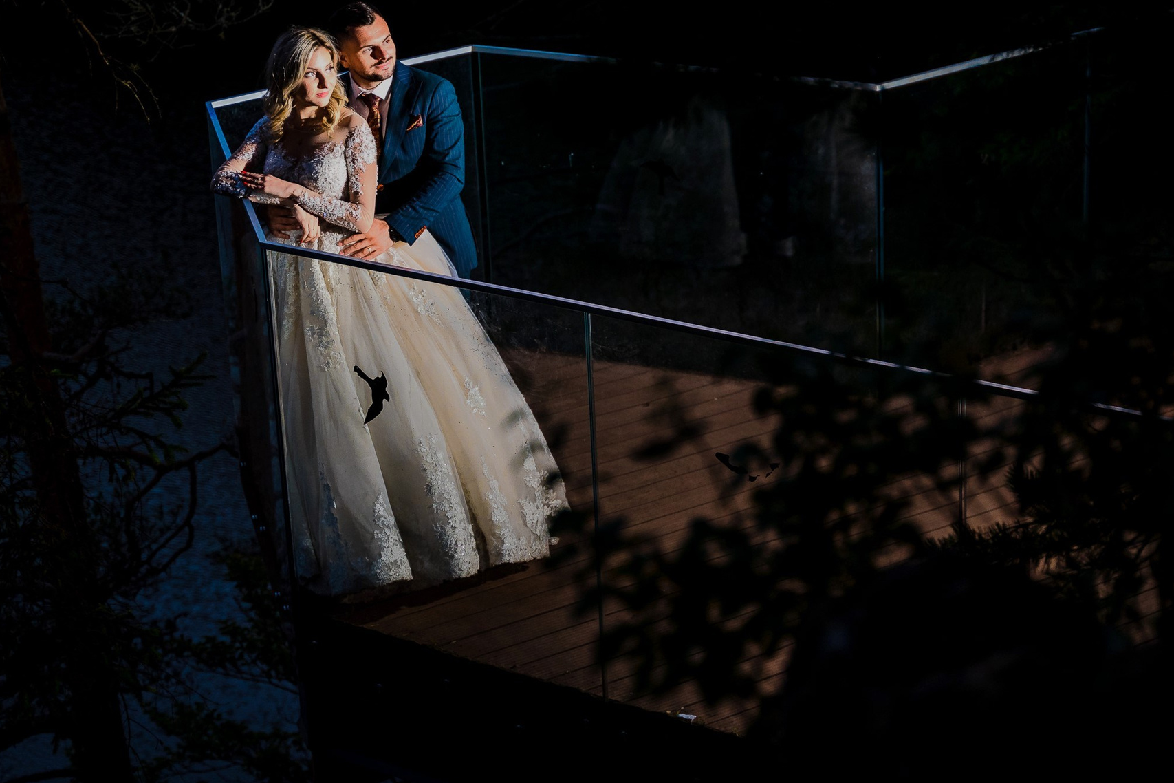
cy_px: 265
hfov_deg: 24.9
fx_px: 2641
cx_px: 823
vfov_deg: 16.8
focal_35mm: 81
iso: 800
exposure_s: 1/250
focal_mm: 54
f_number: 2.8
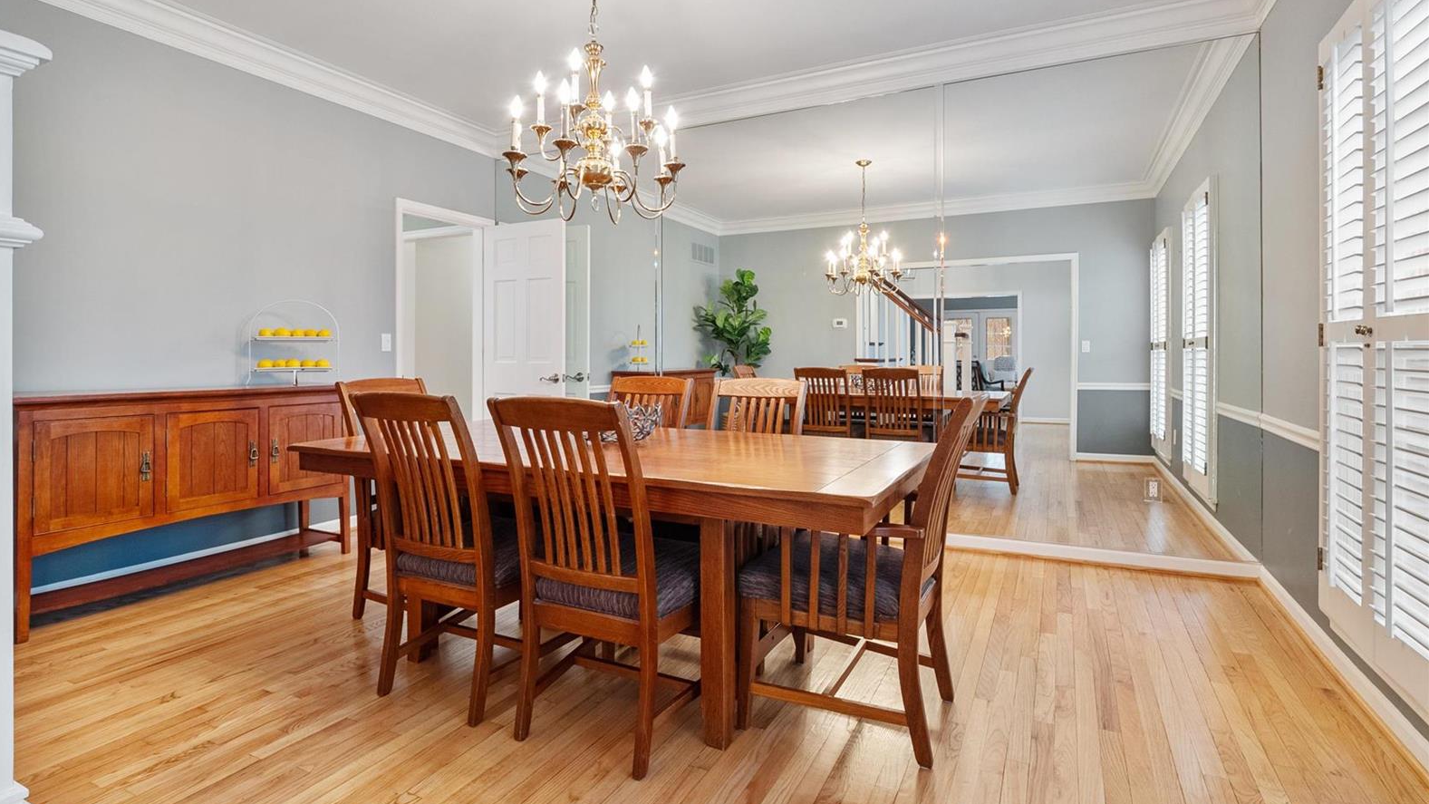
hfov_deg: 95.9
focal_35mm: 17
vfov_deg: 63.8
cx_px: 705
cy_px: 372
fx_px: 644
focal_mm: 8
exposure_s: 1/4
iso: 400
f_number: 6.3
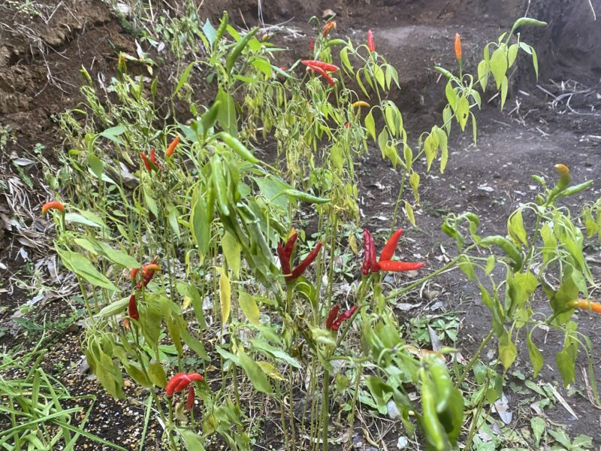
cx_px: 300
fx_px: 451
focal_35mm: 26
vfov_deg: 53.1
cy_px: 226
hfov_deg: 67.3
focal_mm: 4.25
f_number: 1.8
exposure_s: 1/62
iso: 125
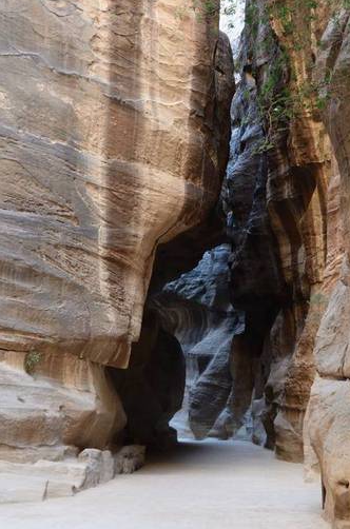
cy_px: 208
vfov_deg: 33.0
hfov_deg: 22.1
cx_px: 243
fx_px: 890
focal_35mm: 61
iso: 1800
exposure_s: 1/160
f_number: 4
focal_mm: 29
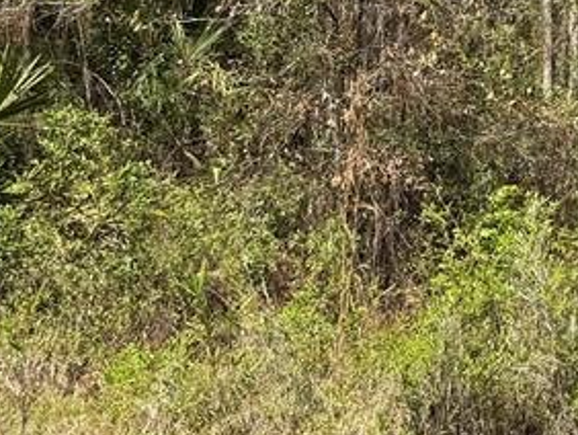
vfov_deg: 16.0
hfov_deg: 20.7
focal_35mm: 87
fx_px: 1454
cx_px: 726
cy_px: -152
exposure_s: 1/2252
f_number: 1.78
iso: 80
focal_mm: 6.76
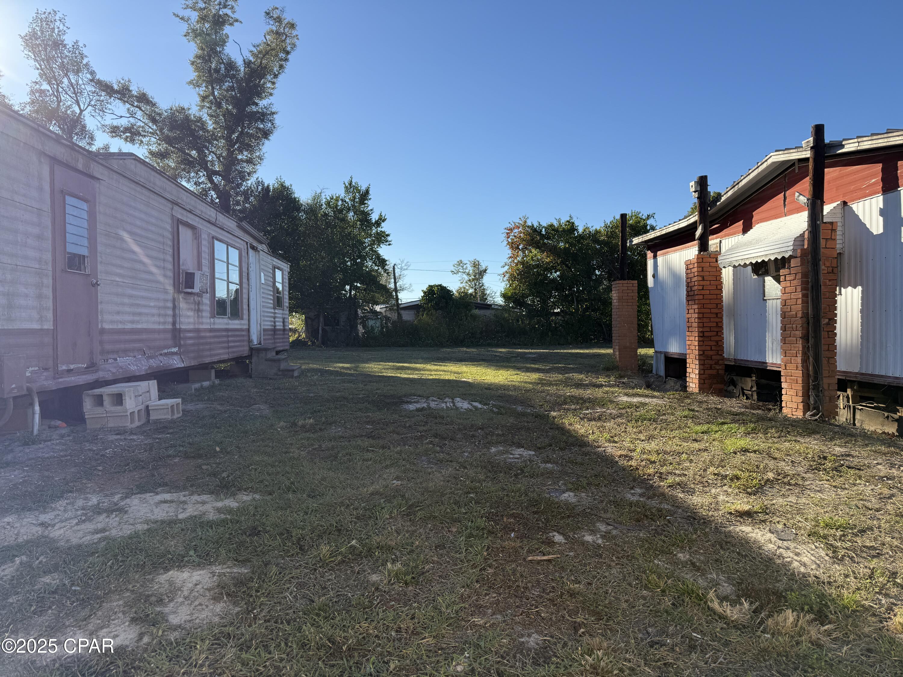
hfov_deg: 71.6
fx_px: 626
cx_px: 452
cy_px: 338
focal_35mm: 24
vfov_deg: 56.8
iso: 80
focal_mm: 6.76
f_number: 1.78
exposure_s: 1/2801
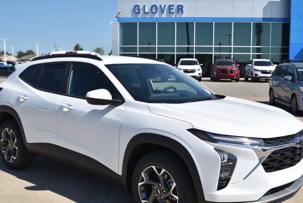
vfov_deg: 30.5
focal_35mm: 44
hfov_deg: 44.4
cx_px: 158
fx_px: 371
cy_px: 120
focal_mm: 24
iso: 100
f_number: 5.6
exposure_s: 1/800
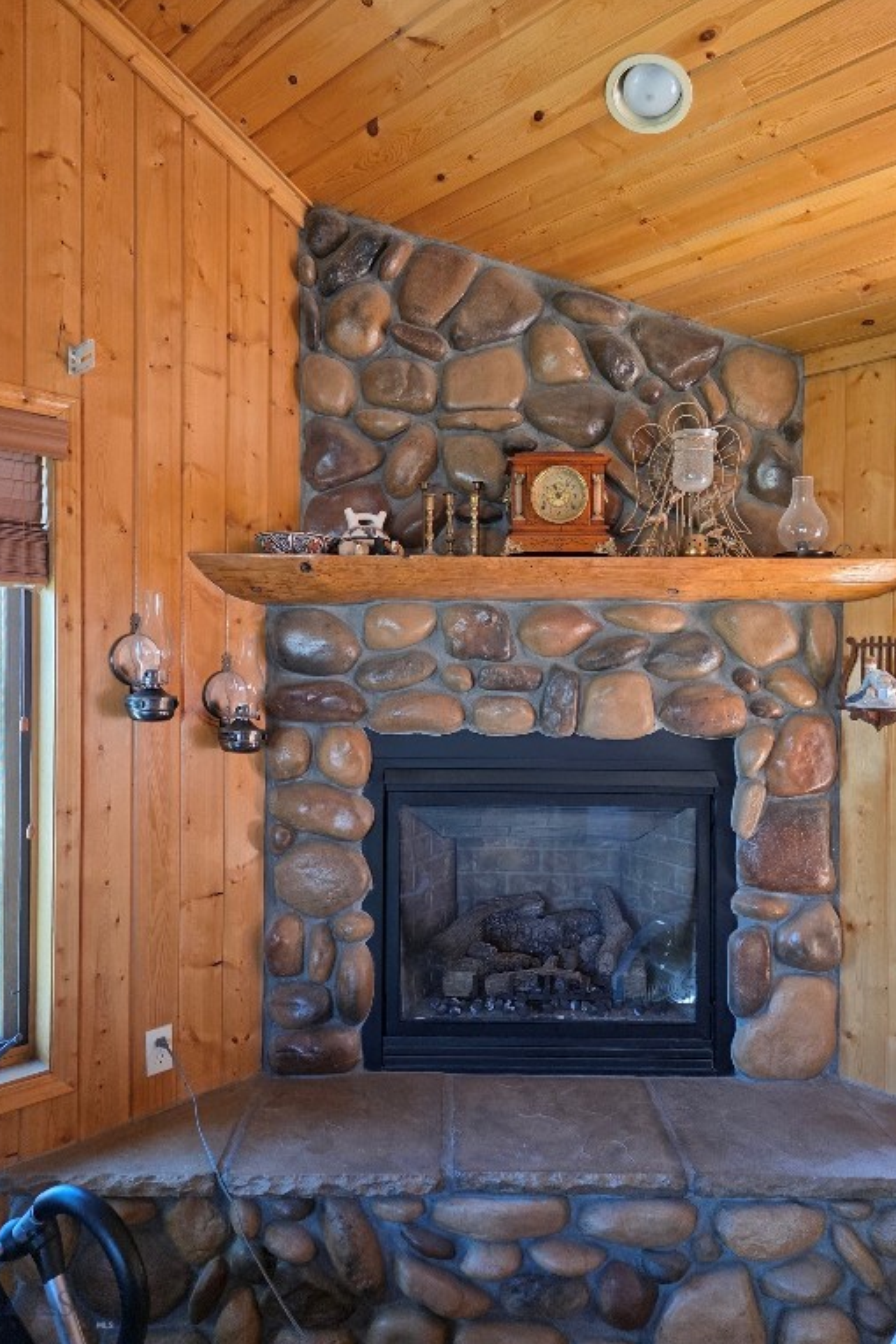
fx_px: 896
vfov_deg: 73.7
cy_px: 671
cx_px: 437
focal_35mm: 24
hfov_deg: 53.1
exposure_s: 1/120
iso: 320
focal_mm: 6.3
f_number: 1.7
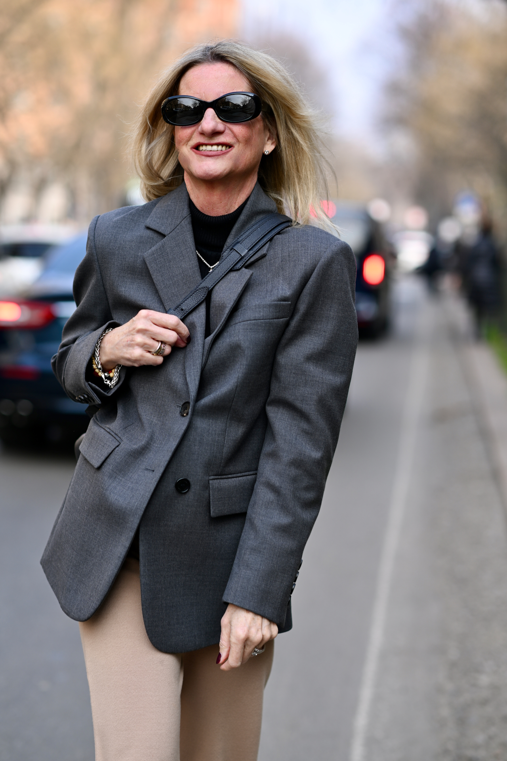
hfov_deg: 16.1
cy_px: 380
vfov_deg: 23.9
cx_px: 254
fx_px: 1795
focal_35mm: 85
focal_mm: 85
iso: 90
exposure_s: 1/500
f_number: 2.5
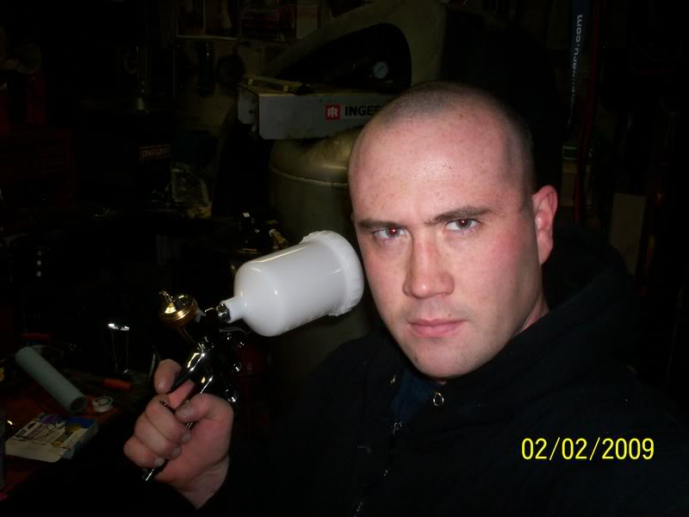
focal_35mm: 36
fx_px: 717
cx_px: 344
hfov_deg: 51.4
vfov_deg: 39.7
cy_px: 258
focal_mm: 6
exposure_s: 1/60
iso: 140
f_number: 4.5
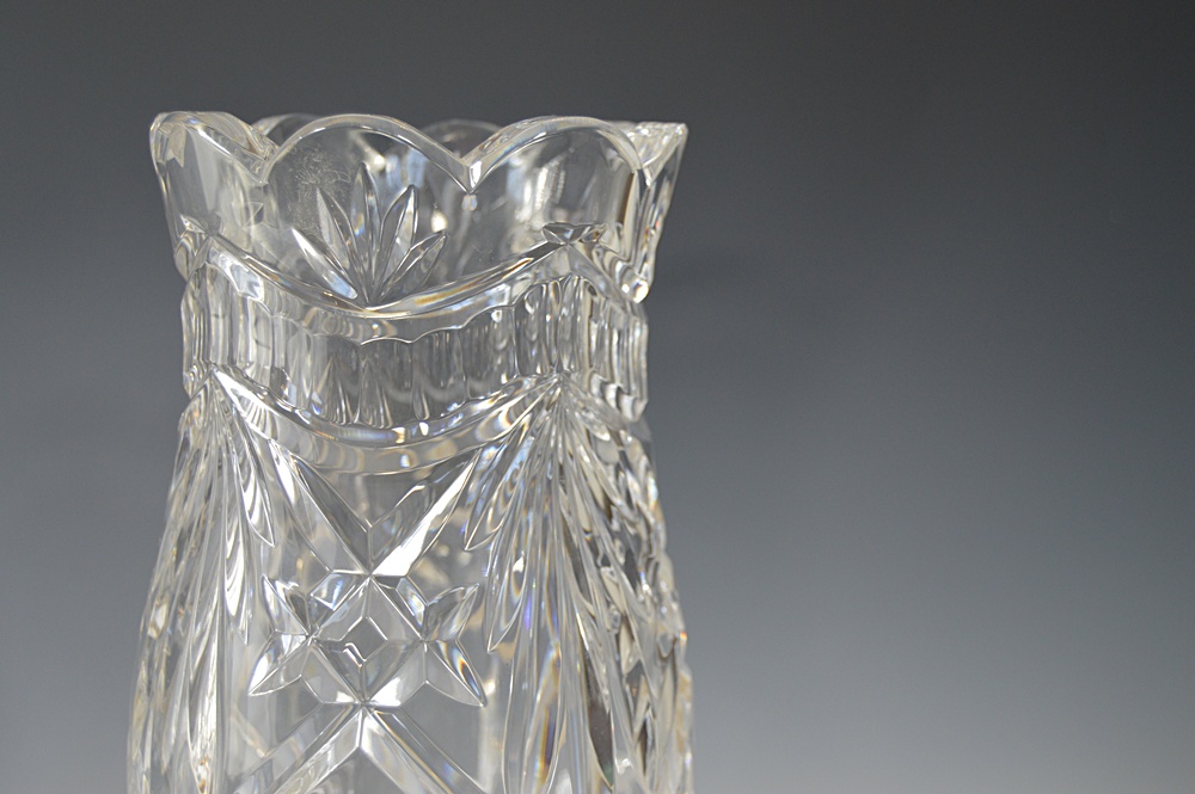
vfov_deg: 23.7
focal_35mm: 57
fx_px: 1890
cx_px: 598
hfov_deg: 35.1
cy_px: 397
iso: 400
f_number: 4.8
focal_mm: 38
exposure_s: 1/80
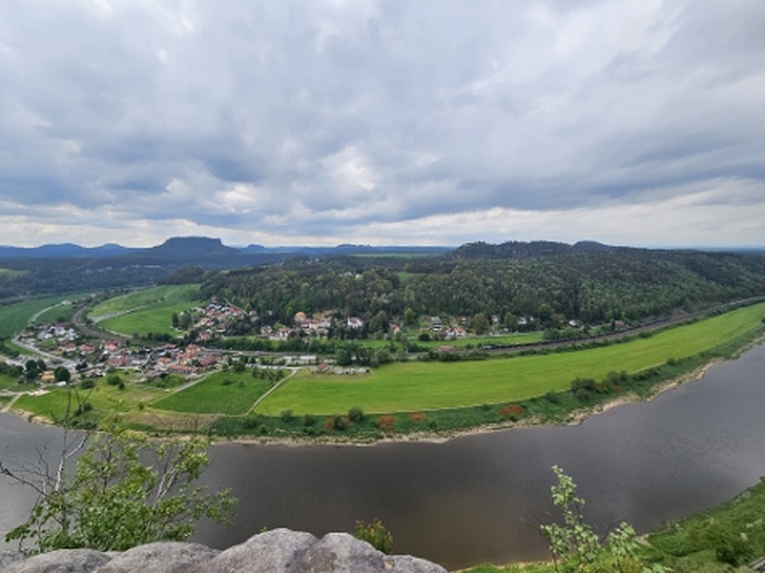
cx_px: 382
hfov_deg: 106.2
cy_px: 286
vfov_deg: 89.9
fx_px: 287
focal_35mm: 13
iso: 50
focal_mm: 2.2
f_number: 2.2
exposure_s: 1/1864
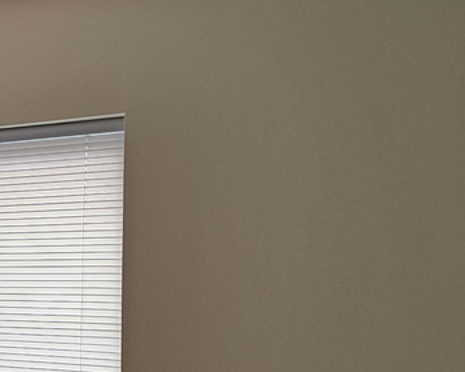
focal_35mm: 66
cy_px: 337
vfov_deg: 22.6
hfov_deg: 24.7
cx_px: -151
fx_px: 909
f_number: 1.7
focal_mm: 6.3
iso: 125
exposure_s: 1/120
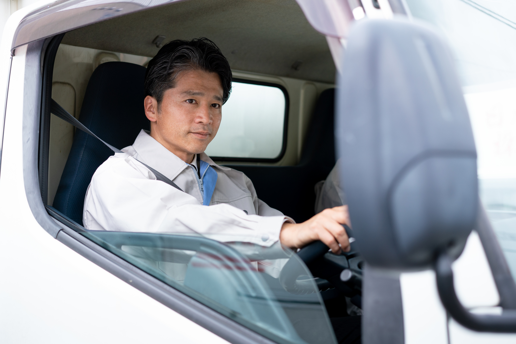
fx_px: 788
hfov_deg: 36.2
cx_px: 258
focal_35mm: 55
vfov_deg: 24.6
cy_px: 172
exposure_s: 1/1000
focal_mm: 55
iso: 320
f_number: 2.8
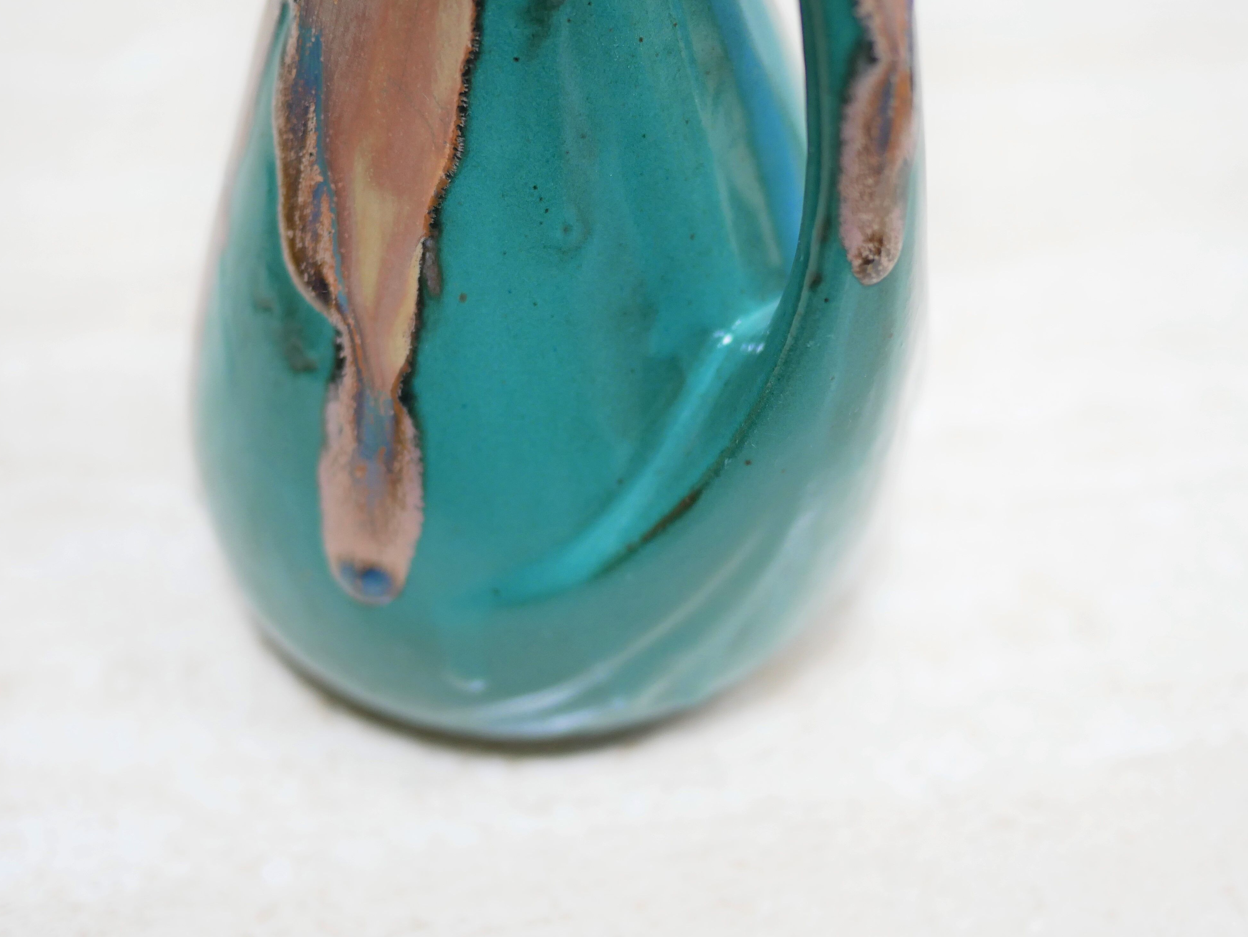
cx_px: 622
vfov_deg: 30.9
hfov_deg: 40.4
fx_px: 1695
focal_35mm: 47
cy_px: 466
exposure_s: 1/60
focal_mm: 20
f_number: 1.7
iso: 400
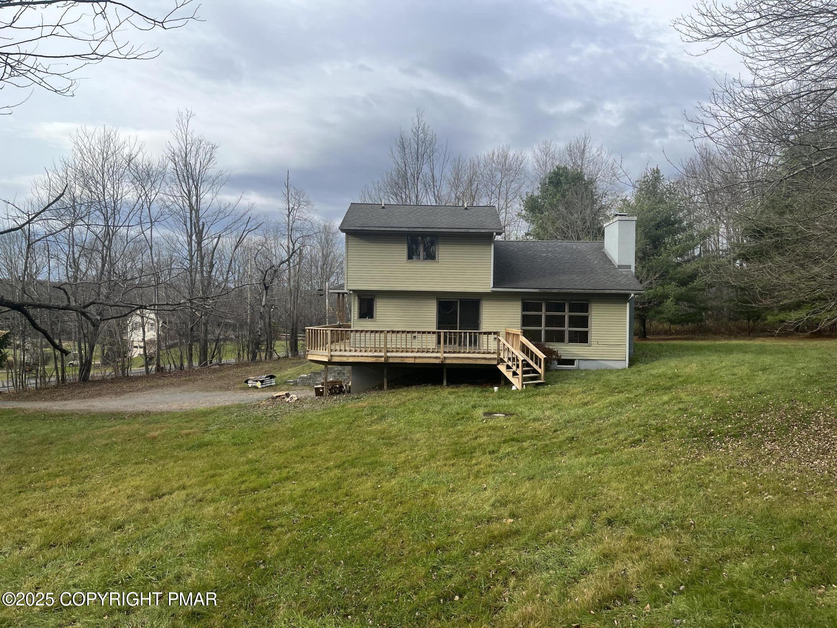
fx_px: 629
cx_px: 418
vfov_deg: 53.1
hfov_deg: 67.3
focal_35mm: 26
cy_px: 314
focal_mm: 5.1
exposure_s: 1/1163
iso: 50
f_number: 1.6
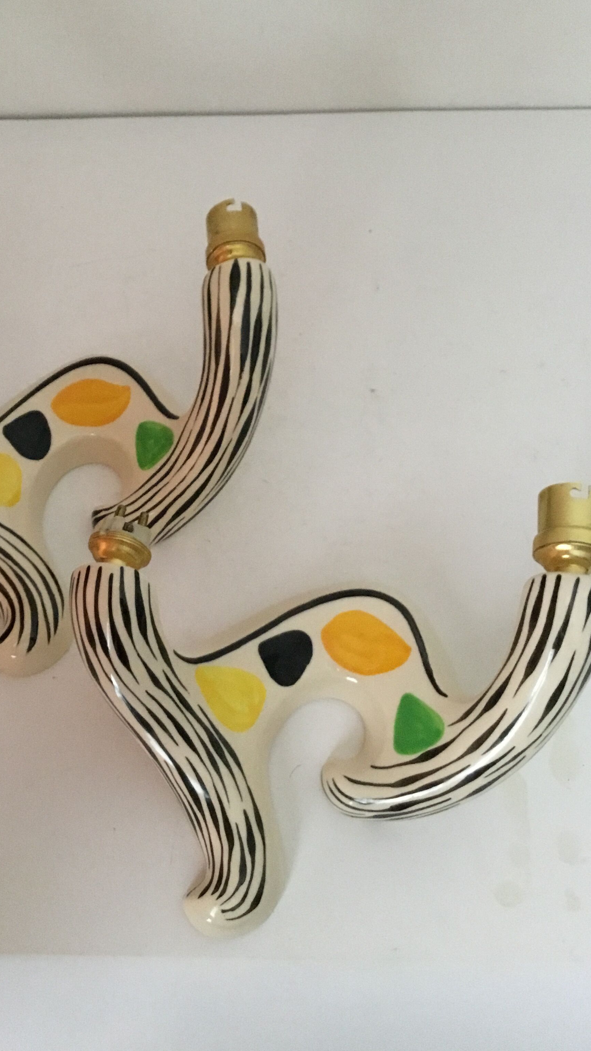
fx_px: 1003
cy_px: 510
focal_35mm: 36
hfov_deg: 32.6
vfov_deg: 55.3
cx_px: 204
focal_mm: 3.3
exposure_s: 1/17
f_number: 2.4
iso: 200
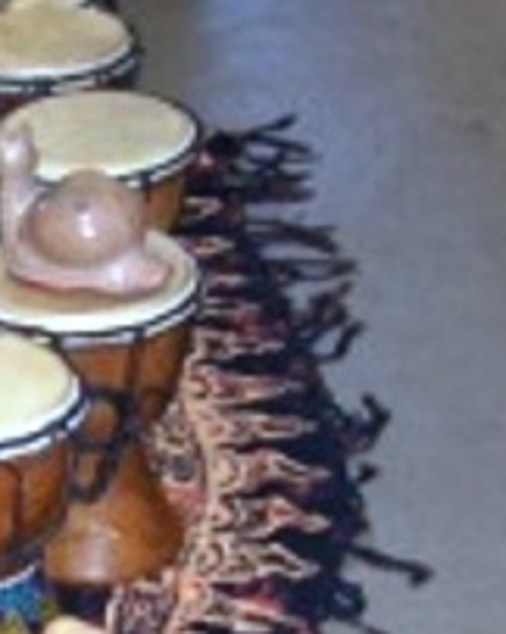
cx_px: -428
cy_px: 450
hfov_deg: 9.5
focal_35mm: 154
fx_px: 2887
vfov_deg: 12.5
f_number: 3.4
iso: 80
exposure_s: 1/60
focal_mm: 6.7
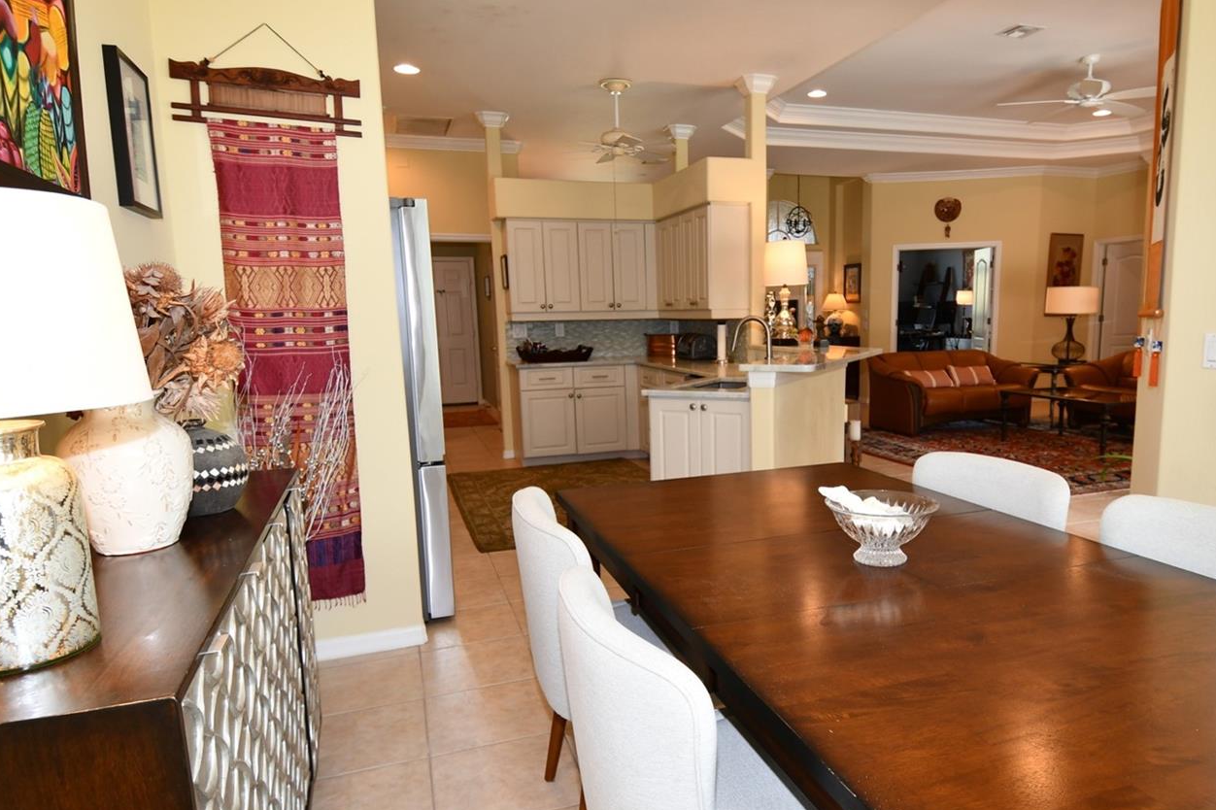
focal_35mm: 23
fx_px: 777
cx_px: 687
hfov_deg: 75.8
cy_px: 439
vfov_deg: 55.0
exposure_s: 1/60
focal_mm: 12
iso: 250
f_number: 4
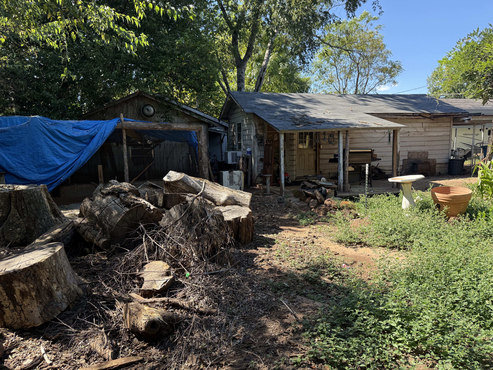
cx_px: 246
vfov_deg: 56.8
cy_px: 185
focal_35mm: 24
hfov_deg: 71.6
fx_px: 342
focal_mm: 6.76
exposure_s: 1/813
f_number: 1.78
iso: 100
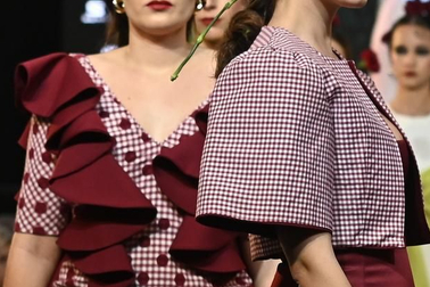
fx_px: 3535
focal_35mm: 296
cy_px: 302
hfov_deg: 6.8
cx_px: 735
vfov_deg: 4.6
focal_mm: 70
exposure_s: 1/500
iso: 1600
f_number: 4.5
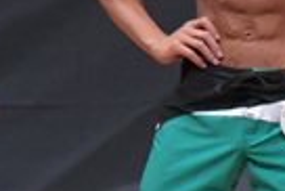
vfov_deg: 1.1
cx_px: 690
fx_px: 10144
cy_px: 122
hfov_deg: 1.6
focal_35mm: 1280
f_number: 5.6
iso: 8000
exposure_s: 1/400
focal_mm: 150
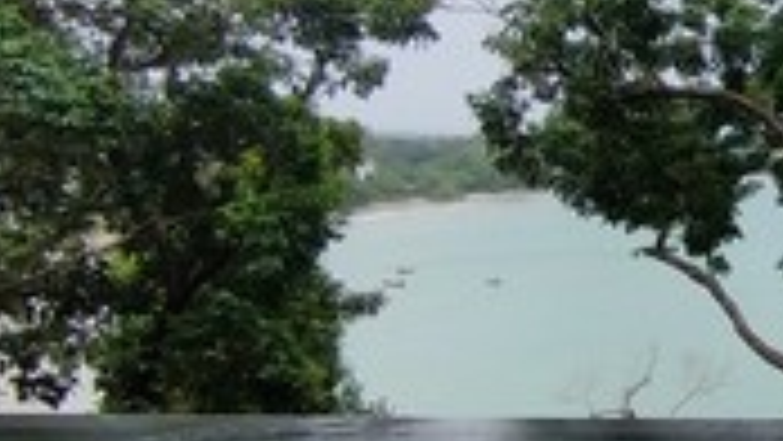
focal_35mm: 64
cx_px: 1102
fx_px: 1329
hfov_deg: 26.2
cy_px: 166
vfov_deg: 18.8
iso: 50
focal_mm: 1.65
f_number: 2.2
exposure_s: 1/603
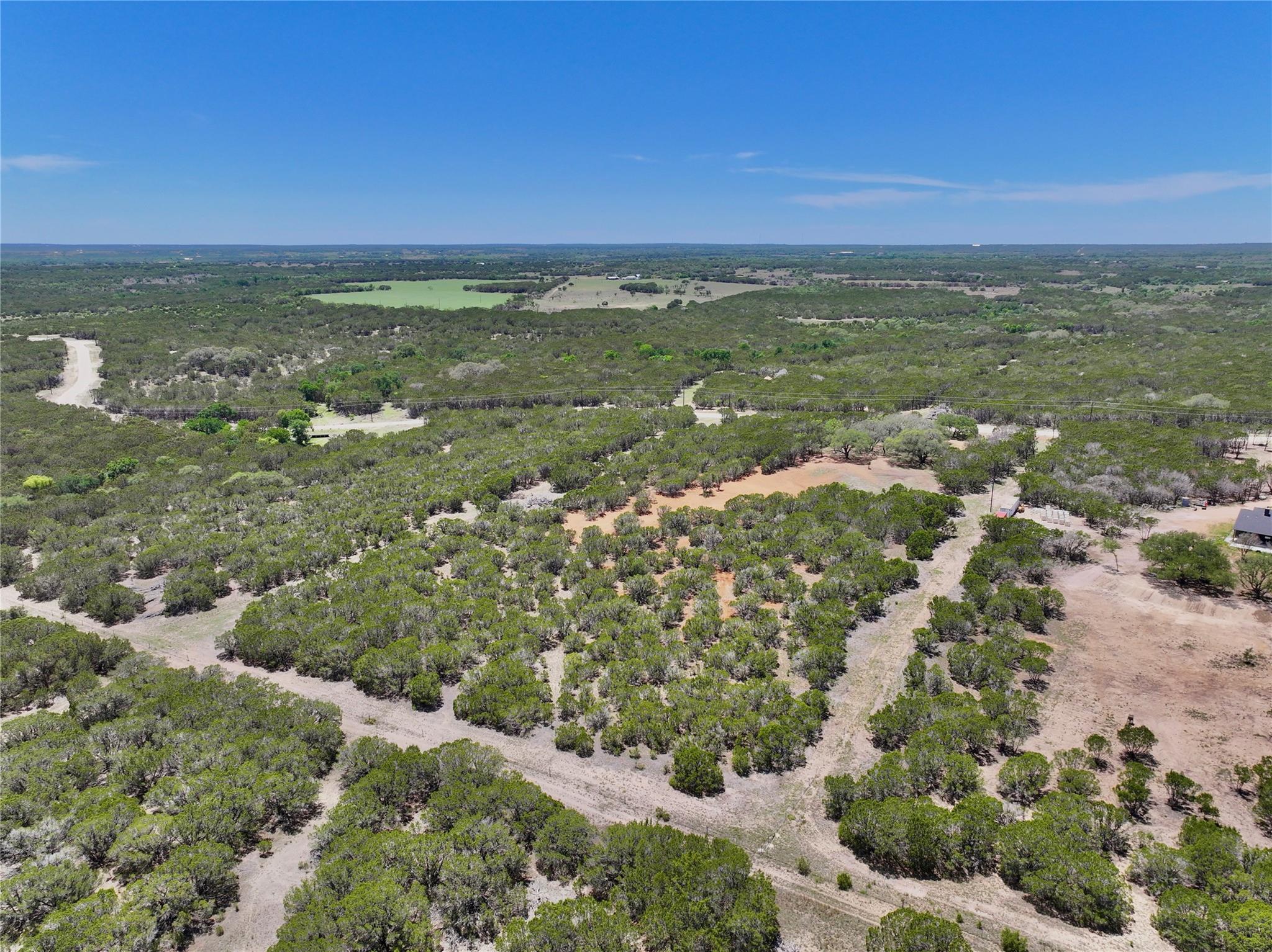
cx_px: 636
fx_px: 881
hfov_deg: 71.6
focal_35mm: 24
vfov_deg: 56.8
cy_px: 476
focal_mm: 12.29
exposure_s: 1/160
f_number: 2.8
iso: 130
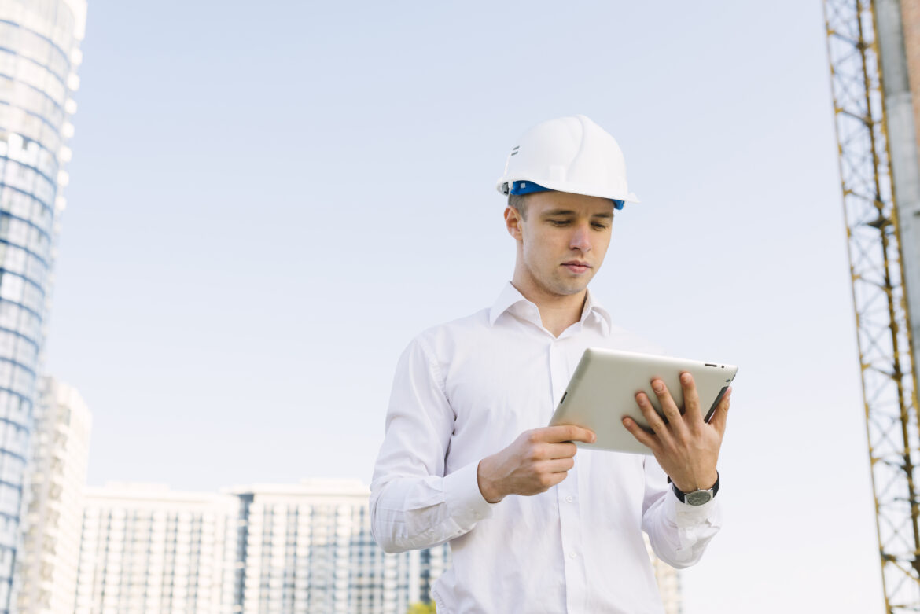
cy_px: 307
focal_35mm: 50
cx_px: 460
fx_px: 1278
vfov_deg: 27.0
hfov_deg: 39.6
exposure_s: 1/200
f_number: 4.5
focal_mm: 50
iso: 200
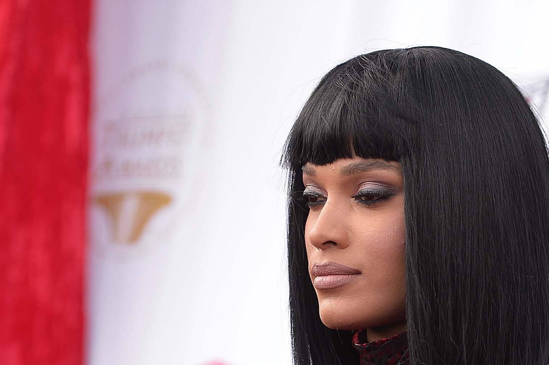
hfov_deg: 8.7
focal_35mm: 238
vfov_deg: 5.8
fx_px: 3627
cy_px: 353
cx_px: 353
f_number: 2.8
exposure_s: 1/400
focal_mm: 120
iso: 160
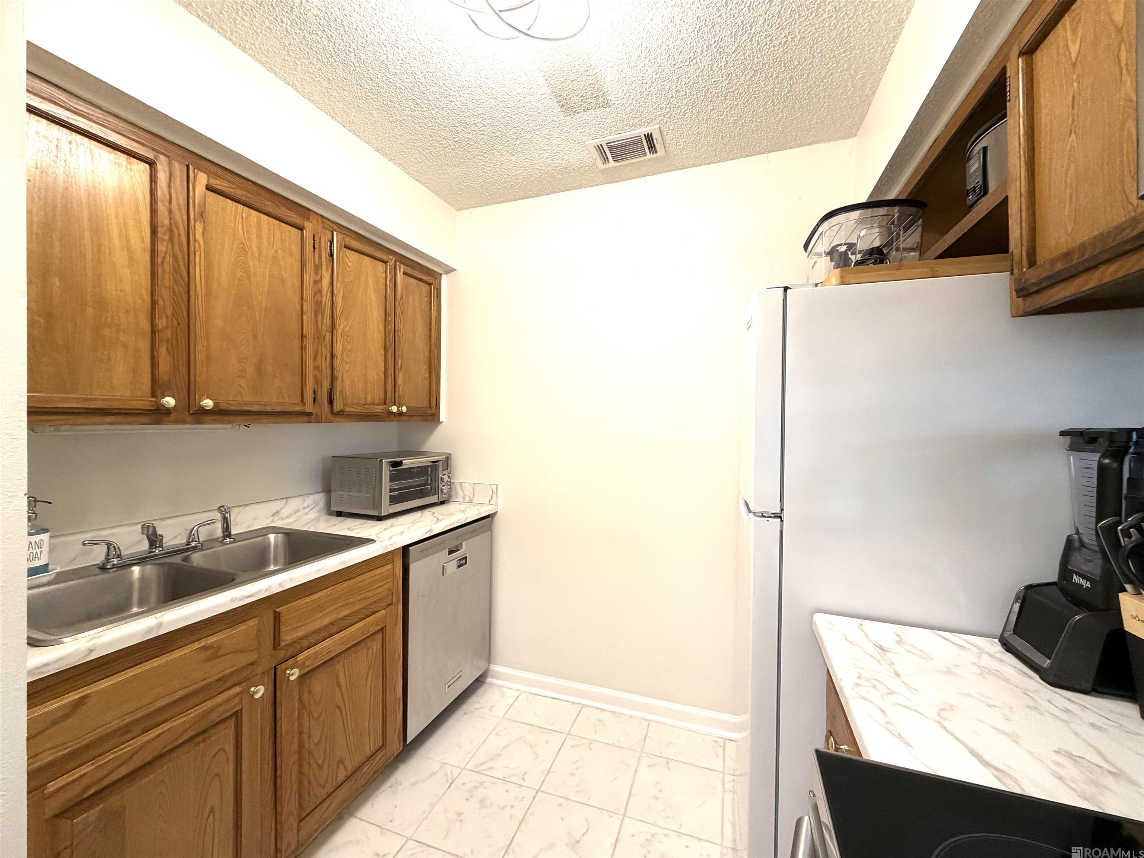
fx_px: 463
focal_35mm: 14
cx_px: 572
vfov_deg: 85.7
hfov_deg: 102.1
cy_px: 429
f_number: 2.2
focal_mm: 2.22
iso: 200
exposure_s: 1/60
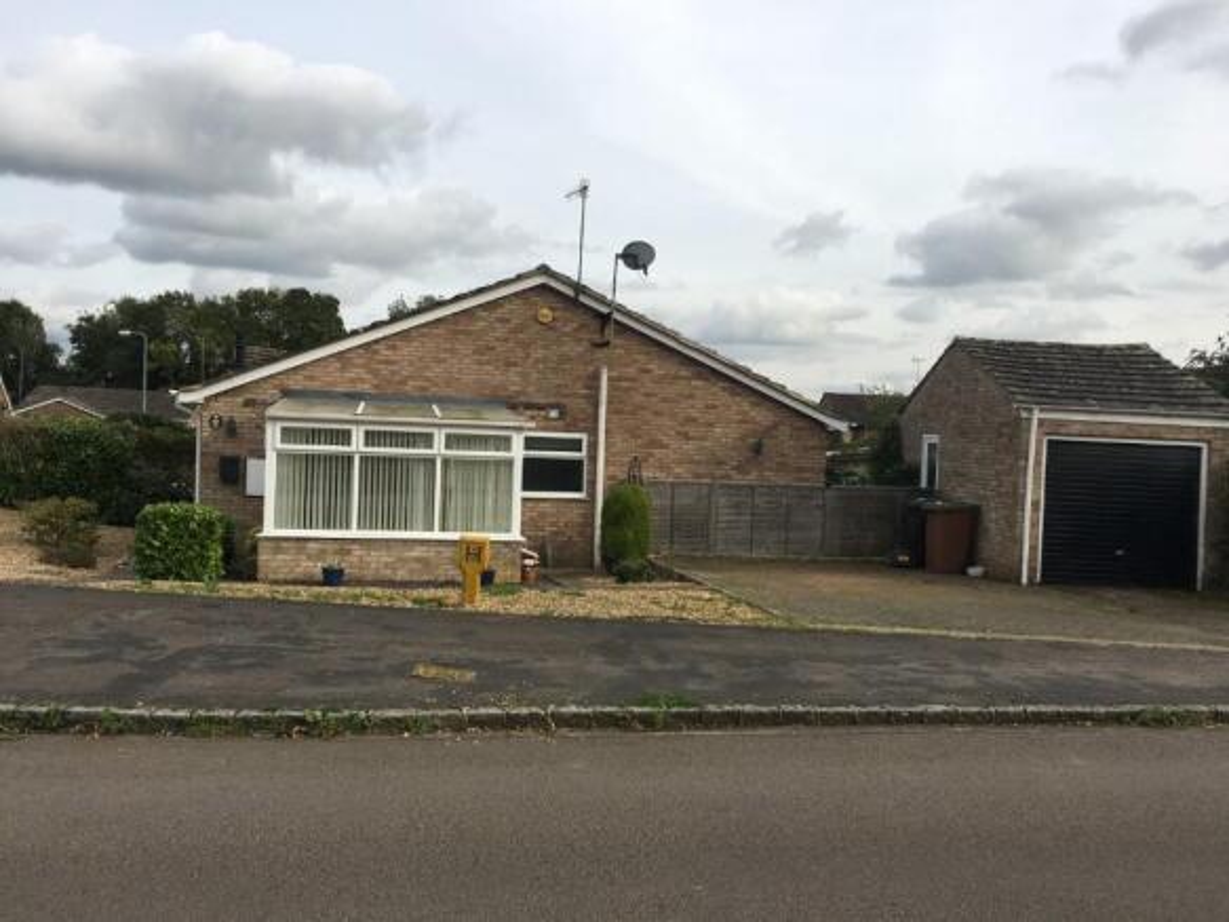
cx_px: 614
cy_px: 461
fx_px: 1029
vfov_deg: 48.2
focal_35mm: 29
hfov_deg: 61.7
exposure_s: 1/1068
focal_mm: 4.15
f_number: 2.2
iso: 25
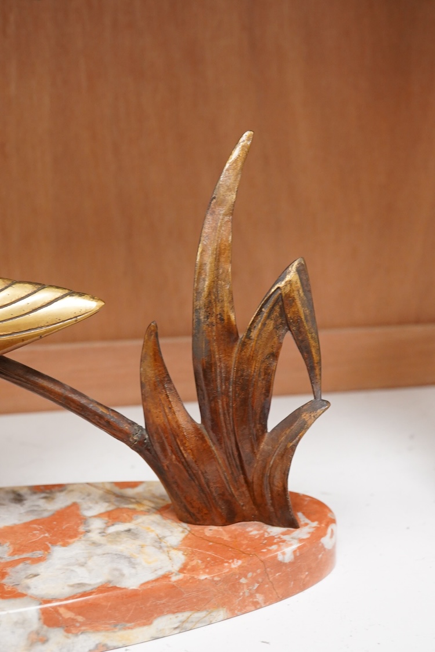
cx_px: 218
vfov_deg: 43.6
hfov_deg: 29.9
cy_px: 326
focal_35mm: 45
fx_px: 816
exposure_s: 1/125
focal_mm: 30
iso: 2500
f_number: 9
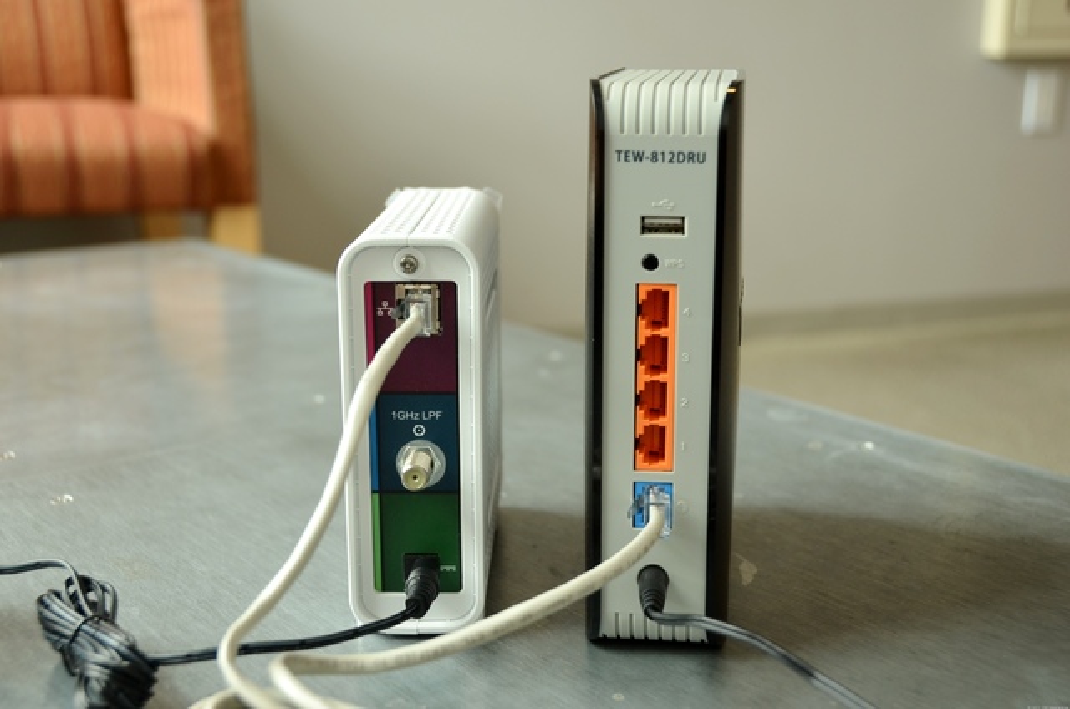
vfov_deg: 28.0
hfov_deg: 41.2
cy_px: 354
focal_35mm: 48
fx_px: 1424
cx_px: 535
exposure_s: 1/50
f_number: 4
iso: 320
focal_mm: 32
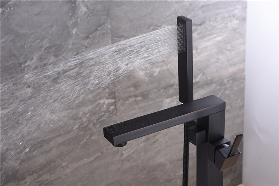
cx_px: 140
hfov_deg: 33.4
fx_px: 465
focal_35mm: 60
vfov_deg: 22.6
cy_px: 93
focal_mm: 60
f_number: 9
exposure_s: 1/160
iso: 64
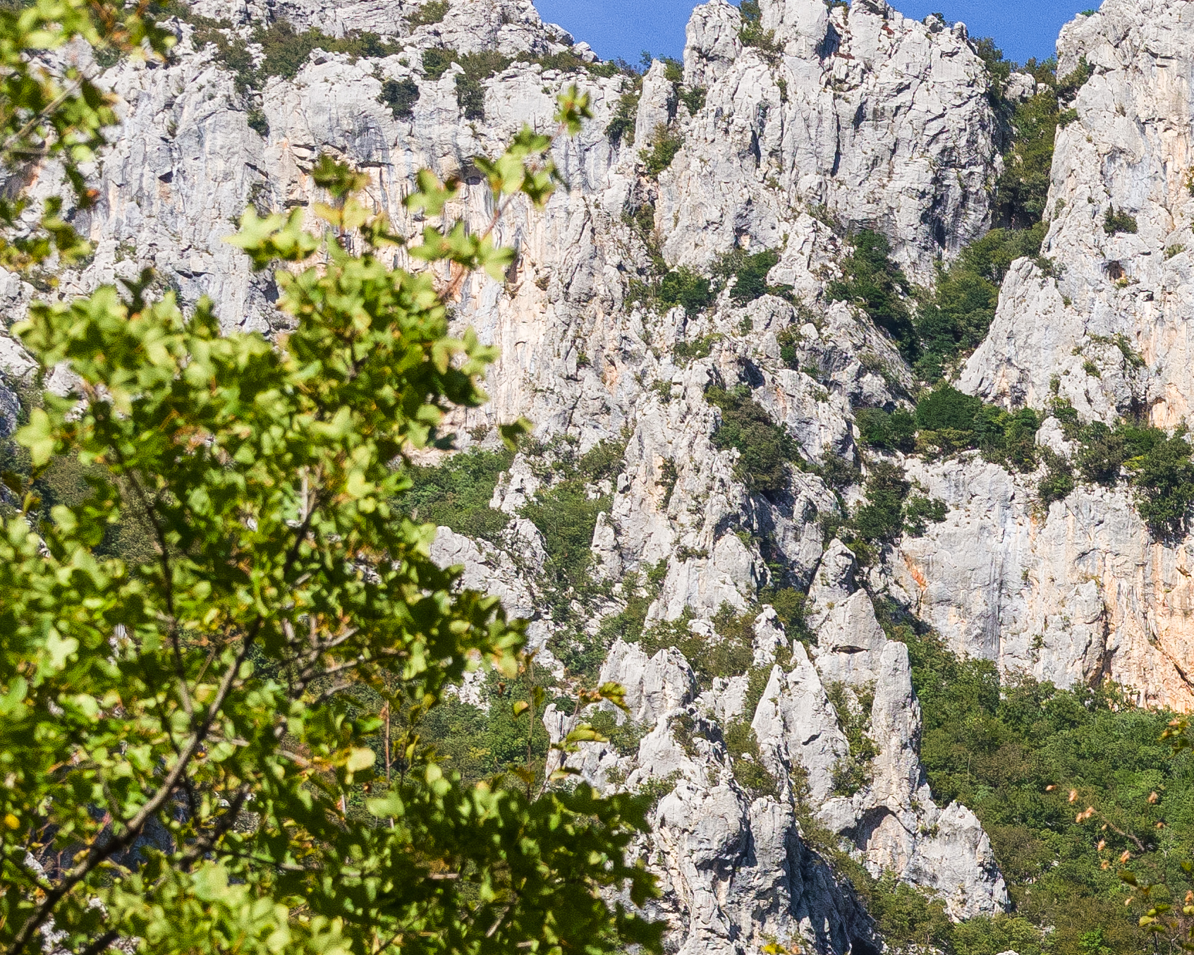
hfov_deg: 11.7
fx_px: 5335
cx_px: 2214
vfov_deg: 9.8
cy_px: 1622
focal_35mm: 151
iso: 800
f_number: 8
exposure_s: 1/640
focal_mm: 37
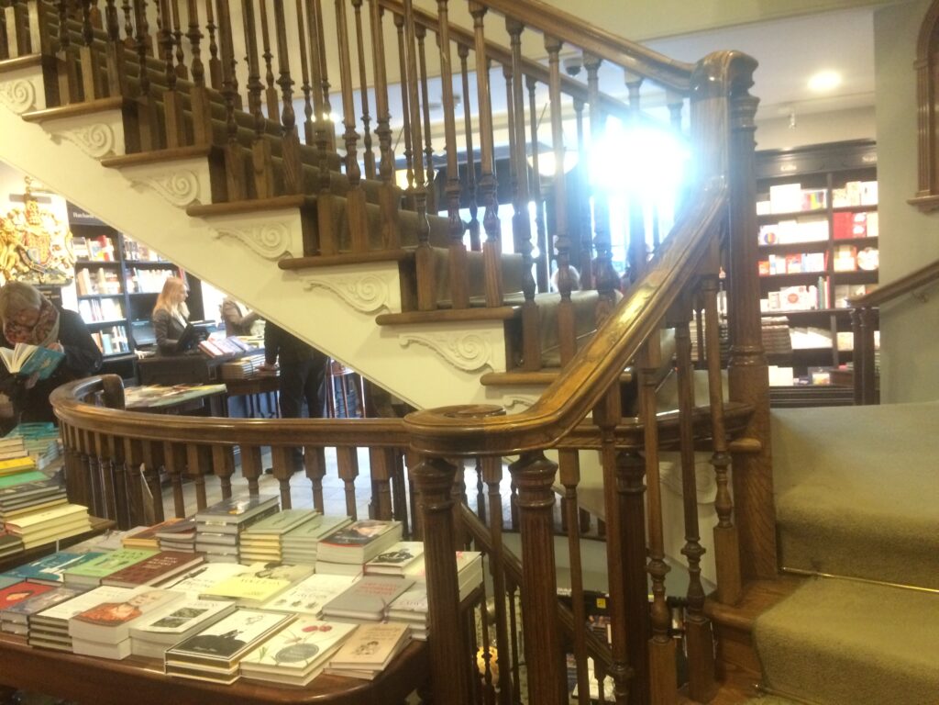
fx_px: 787
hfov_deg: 61.7
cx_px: 470
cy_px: 352
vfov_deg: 48.2
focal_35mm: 29
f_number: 2.2
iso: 320
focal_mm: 4.15
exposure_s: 1/25
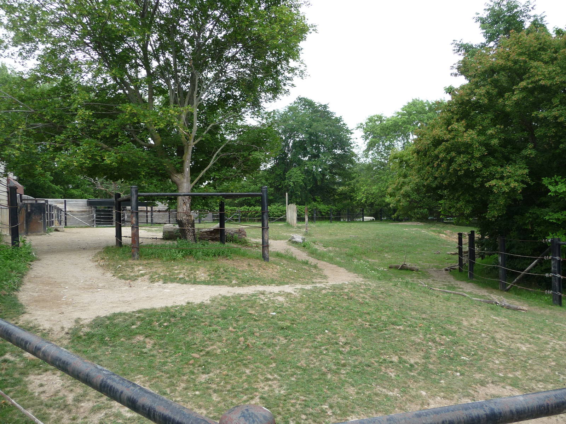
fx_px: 491
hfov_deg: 60.0
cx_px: 283
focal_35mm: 30
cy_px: 212
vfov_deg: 46.8
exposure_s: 1/250
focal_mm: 5
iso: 100
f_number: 3.4
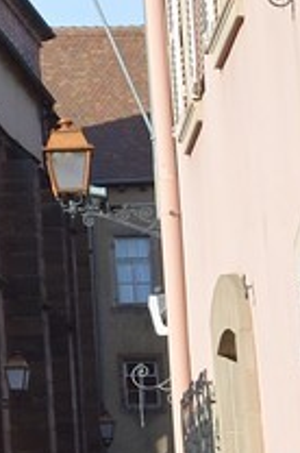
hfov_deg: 5.3
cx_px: -678
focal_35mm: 239
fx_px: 2997
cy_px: -179
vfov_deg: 8.5
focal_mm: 31
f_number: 10
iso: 200
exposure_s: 1/200
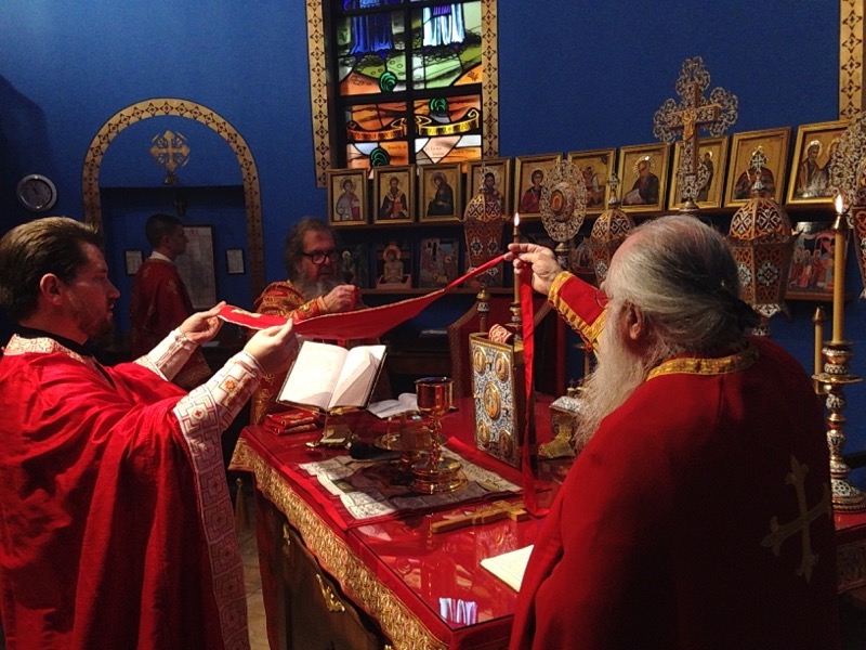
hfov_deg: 55.4
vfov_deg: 42.9
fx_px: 826
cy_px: 325
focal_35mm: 33
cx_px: 433
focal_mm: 4.12
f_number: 2.4
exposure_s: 1/120
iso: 250
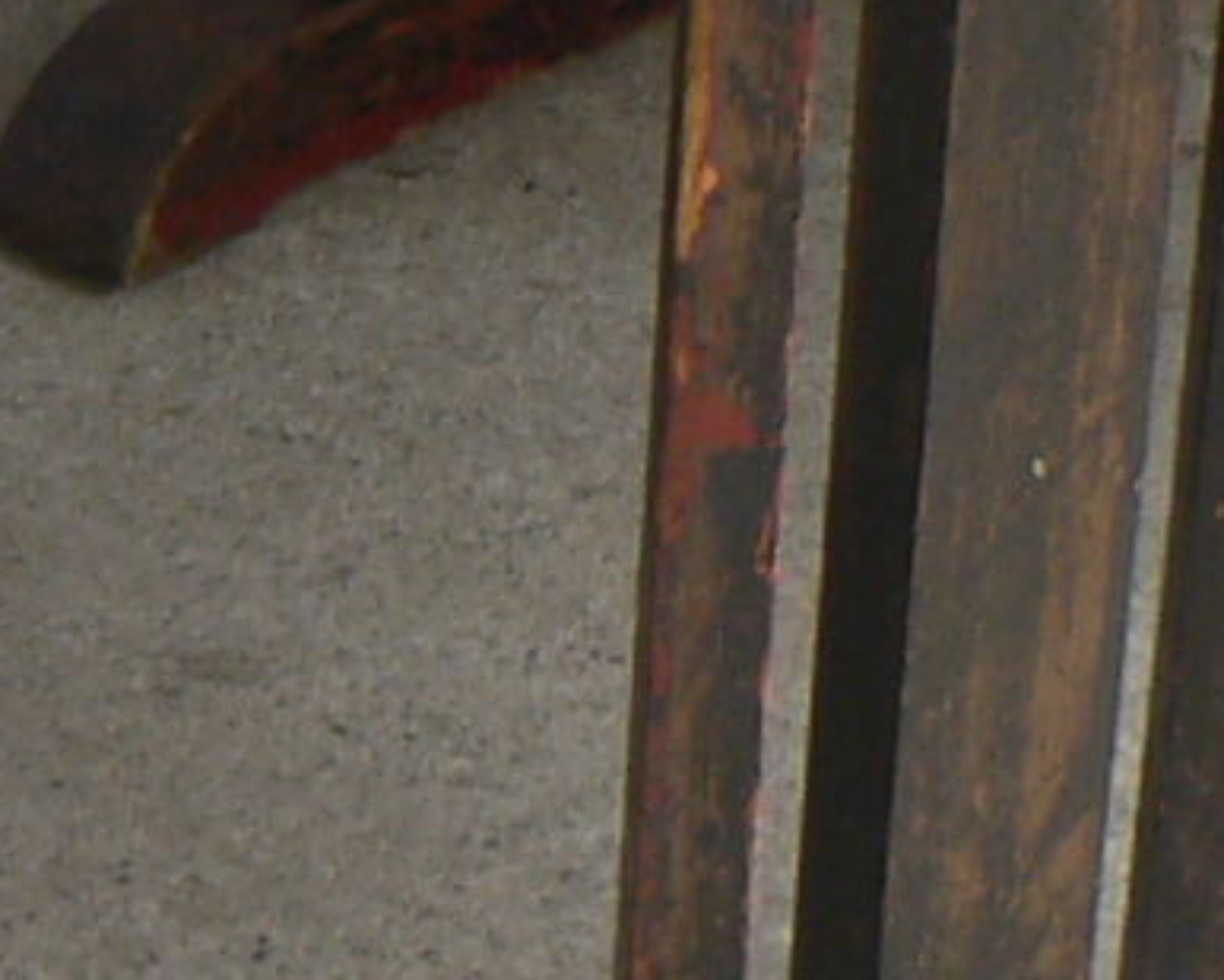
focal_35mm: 233
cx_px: -333
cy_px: 422
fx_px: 8443
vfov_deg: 6.6
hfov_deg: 8.2
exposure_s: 1/125
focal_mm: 6
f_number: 2.8
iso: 80
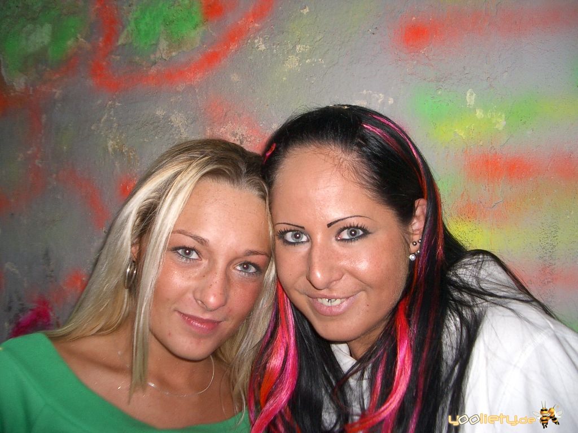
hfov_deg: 52.6
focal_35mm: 35
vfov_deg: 40.7
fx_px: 584
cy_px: 216
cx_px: 289
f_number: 2.6
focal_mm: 5.8
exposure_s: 1/40
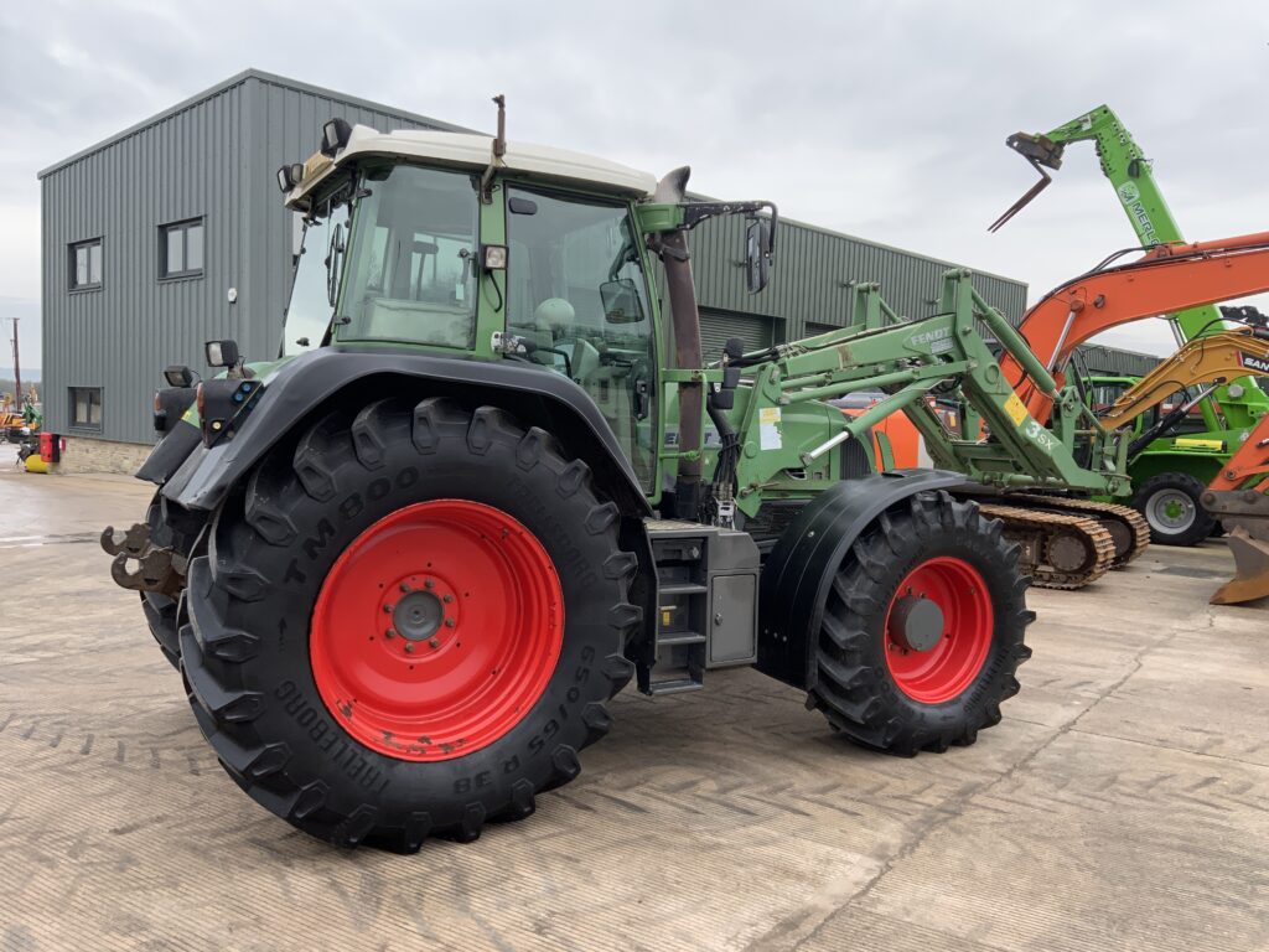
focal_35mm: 29
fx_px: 1063
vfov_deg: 48.2
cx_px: 634
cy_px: 476
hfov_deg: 61.7
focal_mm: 3
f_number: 1.8
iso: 16
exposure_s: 1/152
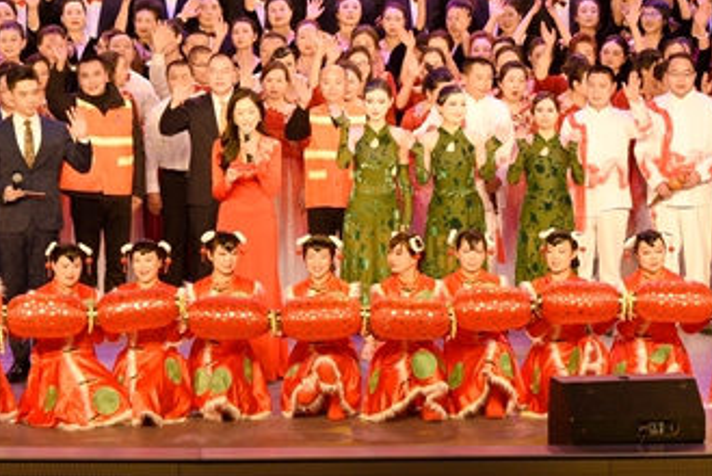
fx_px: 3365
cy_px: 141
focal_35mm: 170
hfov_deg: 12.1
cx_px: 201
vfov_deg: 8.1
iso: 1000
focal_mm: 70
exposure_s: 1/160
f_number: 6.3
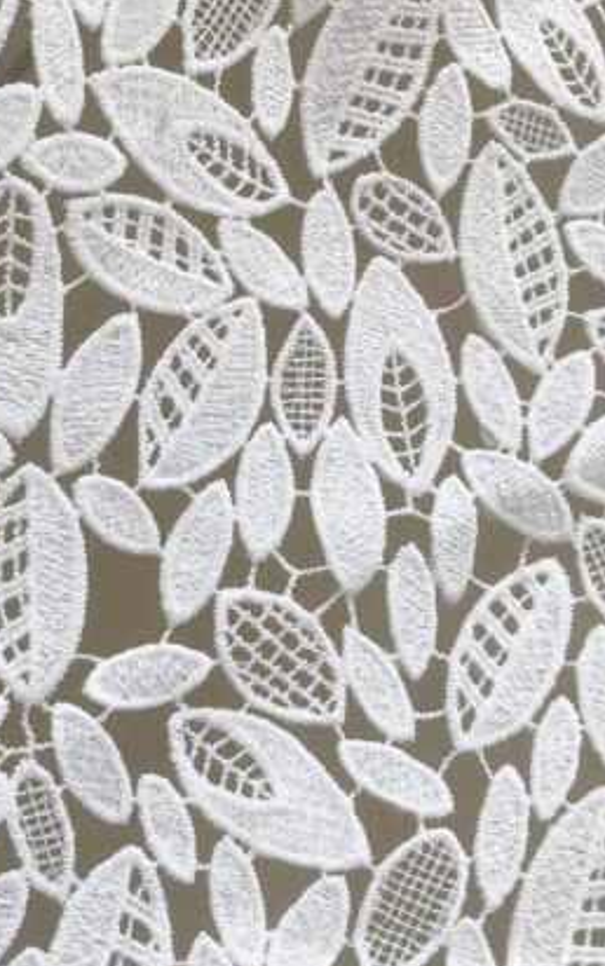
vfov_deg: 41.7
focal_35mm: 48
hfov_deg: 26.9
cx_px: 256
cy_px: 397
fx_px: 1265
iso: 20
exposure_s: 1/499
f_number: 1.8
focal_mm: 3.99
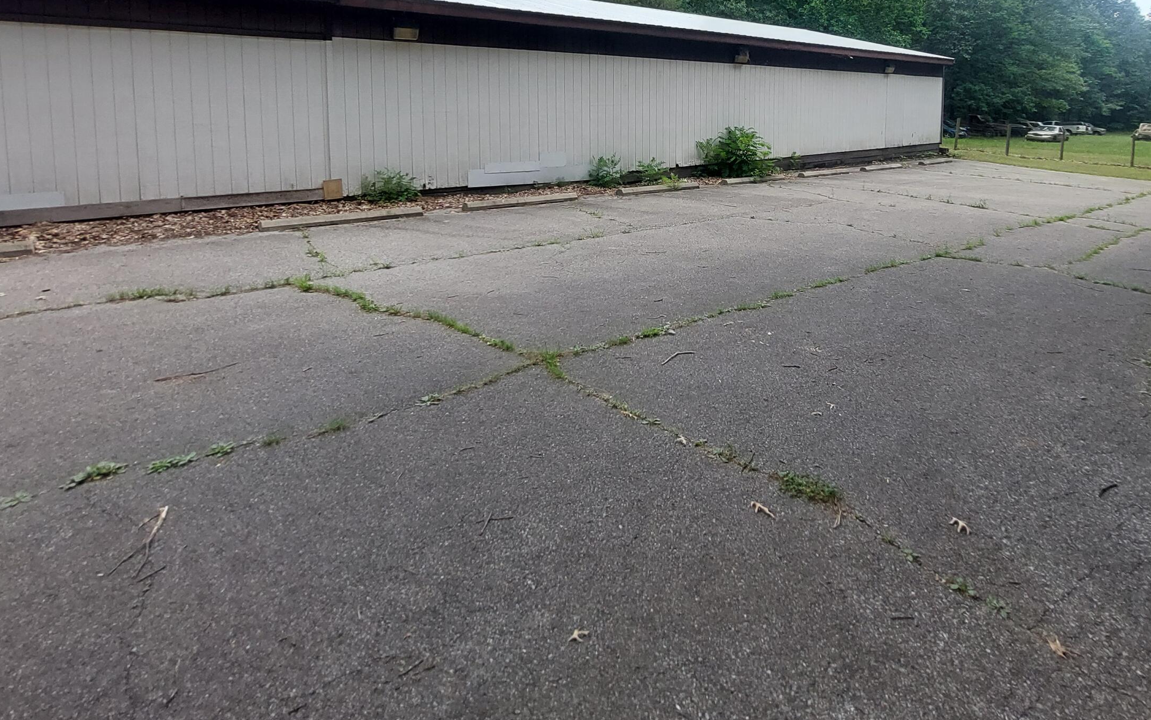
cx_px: 638
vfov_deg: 58.5
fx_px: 596
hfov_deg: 87.7
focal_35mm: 19
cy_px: 168
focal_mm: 1.74
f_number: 2.2
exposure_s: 1/327
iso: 50
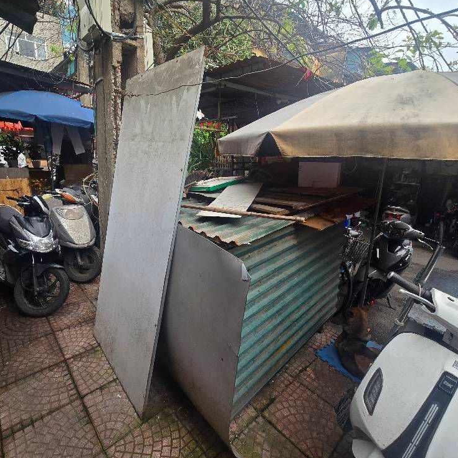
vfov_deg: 87.4
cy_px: 222
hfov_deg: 87.4
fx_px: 240
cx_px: 218
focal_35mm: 16
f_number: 2.2
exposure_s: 1/313
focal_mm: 2.2
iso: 50
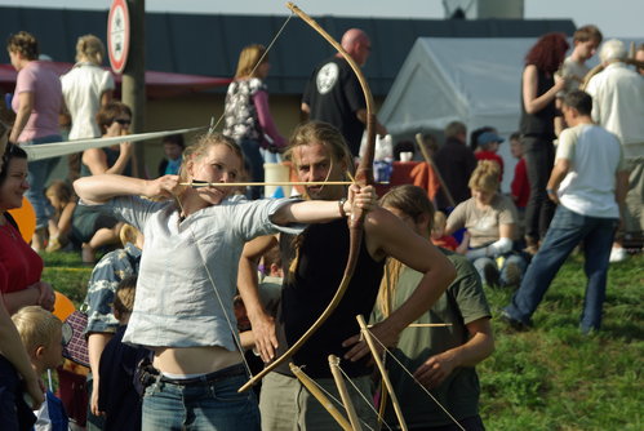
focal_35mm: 202
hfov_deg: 10.1
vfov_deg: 6.8
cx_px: 322
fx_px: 3627
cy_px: 216
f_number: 8
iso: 100
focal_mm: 135
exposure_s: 1/250
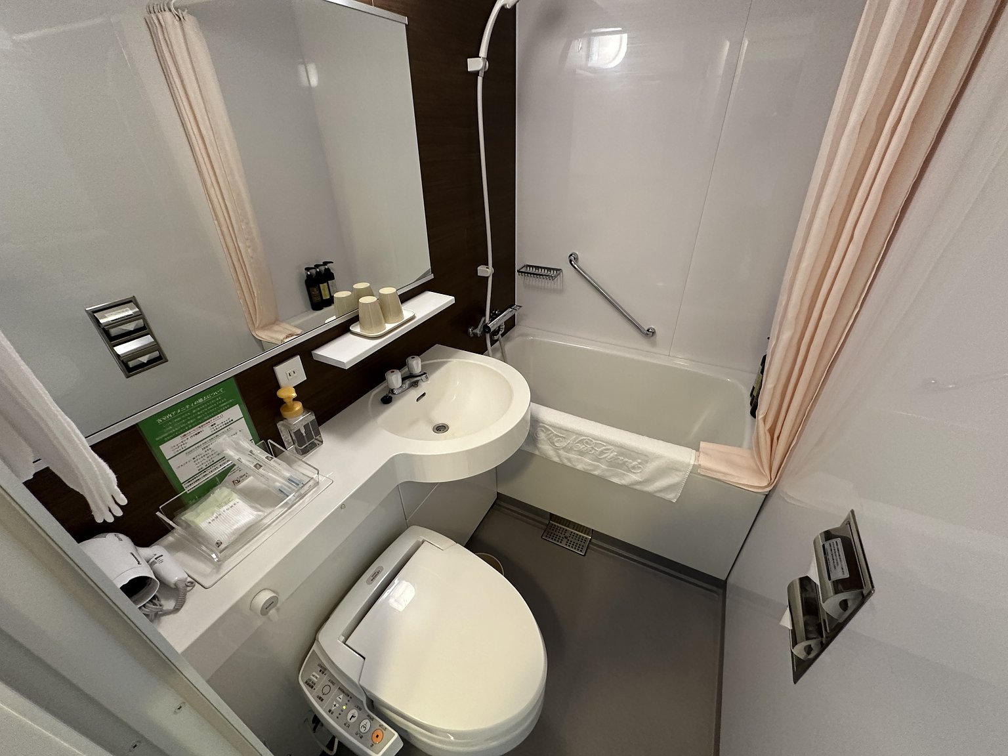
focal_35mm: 14
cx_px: 504
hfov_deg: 102.1
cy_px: 378
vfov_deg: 85.7
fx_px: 408
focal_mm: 2.22
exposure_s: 1/50
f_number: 2.2
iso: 320
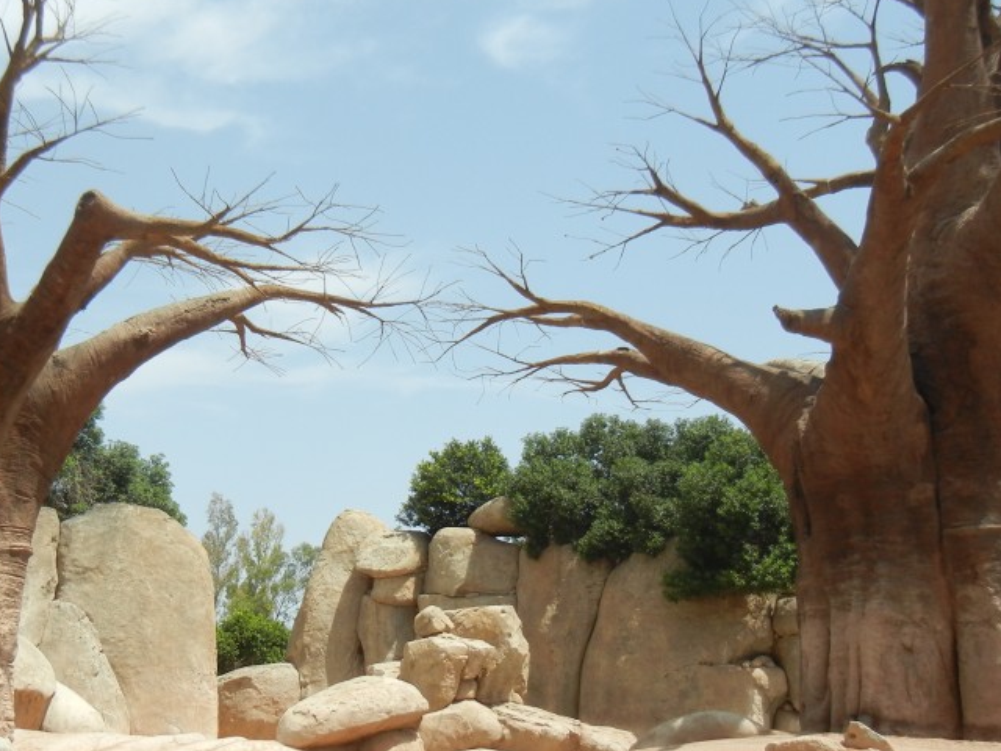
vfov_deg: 30.2
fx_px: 1388
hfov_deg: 39.3
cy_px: 429
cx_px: 353
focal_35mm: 48
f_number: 7
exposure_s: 1/424
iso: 160
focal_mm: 5.4
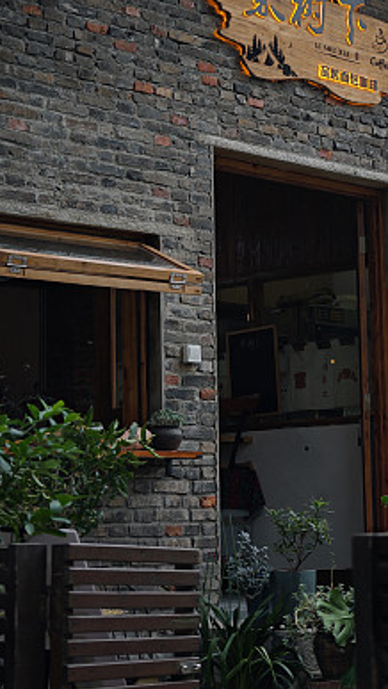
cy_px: 251
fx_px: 1699
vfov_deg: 22.9
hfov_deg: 13.0
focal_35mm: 93
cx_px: 295
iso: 100
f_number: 2
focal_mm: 43
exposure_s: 1/400
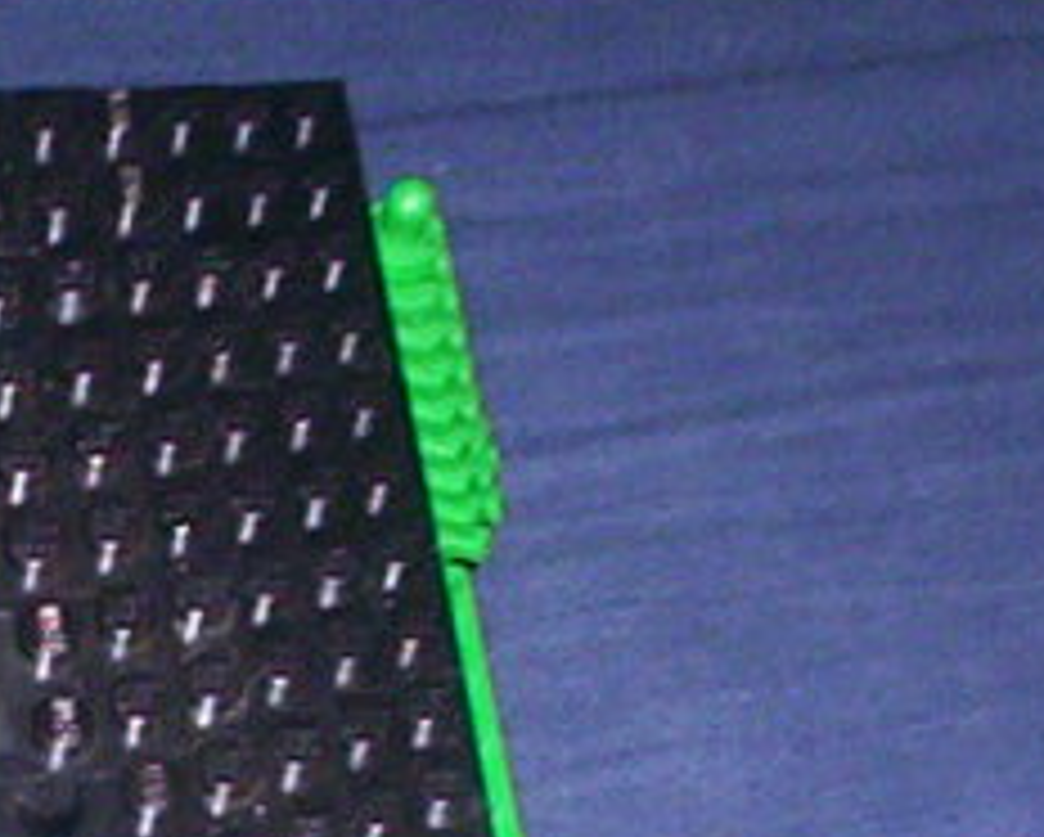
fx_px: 5845
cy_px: 1282
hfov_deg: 9.9
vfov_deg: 8.0
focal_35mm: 189
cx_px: -482
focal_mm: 4.99
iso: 140
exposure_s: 1/60
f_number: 4.5
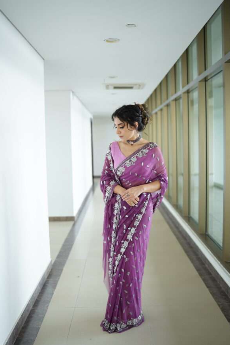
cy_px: 168
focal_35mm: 36
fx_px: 345
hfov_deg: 36.9
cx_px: 117
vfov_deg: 53.1
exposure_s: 1/320
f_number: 1.4
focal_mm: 35
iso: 200
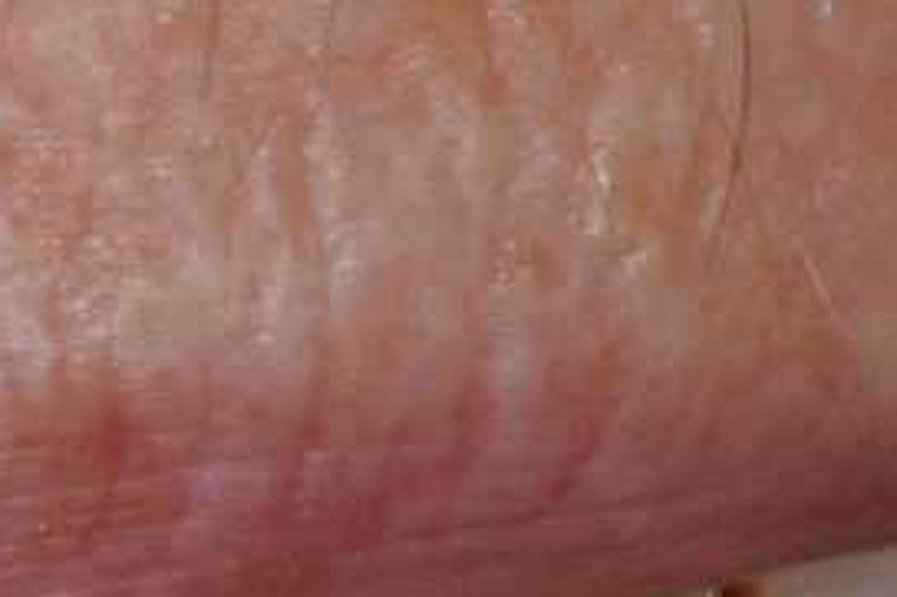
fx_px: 18510
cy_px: 1062
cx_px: -452
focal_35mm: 743
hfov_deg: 2.8
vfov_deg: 1.8
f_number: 29
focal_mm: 105
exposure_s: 1/60
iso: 400
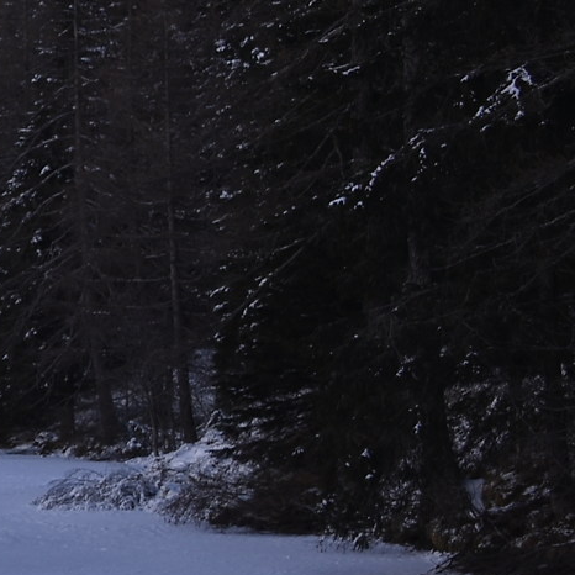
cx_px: -748
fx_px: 2800
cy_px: 366
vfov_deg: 11.7
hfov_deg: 10.3
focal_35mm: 149
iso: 100
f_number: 8
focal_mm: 34
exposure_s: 1/250
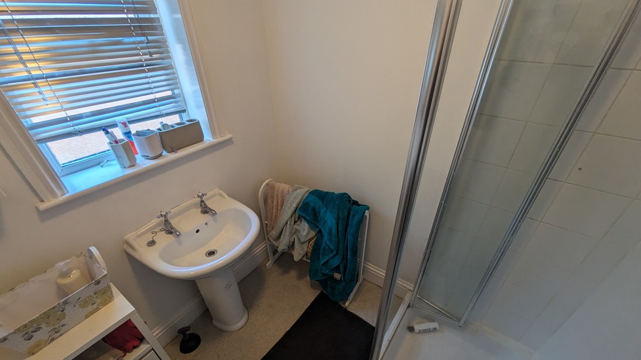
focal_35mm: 16
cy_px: 200
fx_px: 272
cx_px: 327
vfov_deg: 66.8
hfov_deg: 99.4
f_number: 2.2
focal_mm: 1.83
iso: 75
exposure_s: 1/25
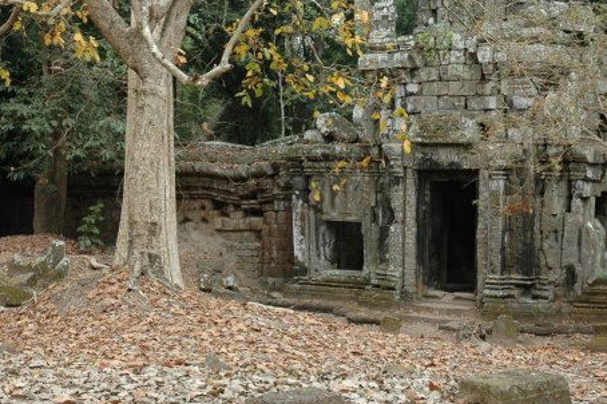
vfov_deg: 18.3
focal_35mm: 74
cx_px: 291
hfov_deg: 27.4
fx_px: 1243
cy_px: 100
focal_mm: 31
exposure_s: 1/125
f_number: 5.6
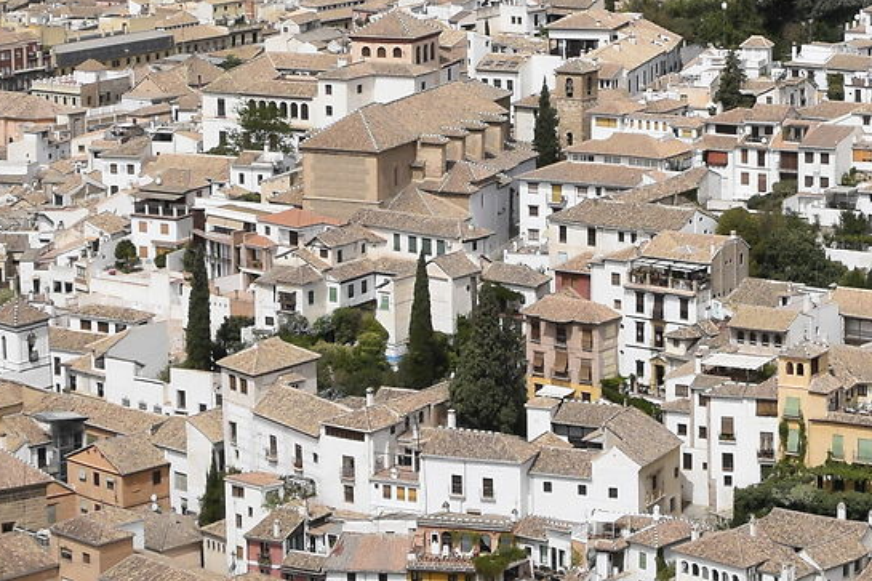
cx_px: 771
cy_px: 6
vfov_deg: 11.4
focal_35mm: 119
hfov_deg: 17.0
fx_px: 2881
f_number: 10
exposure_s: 1/400
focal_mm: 18
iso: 200
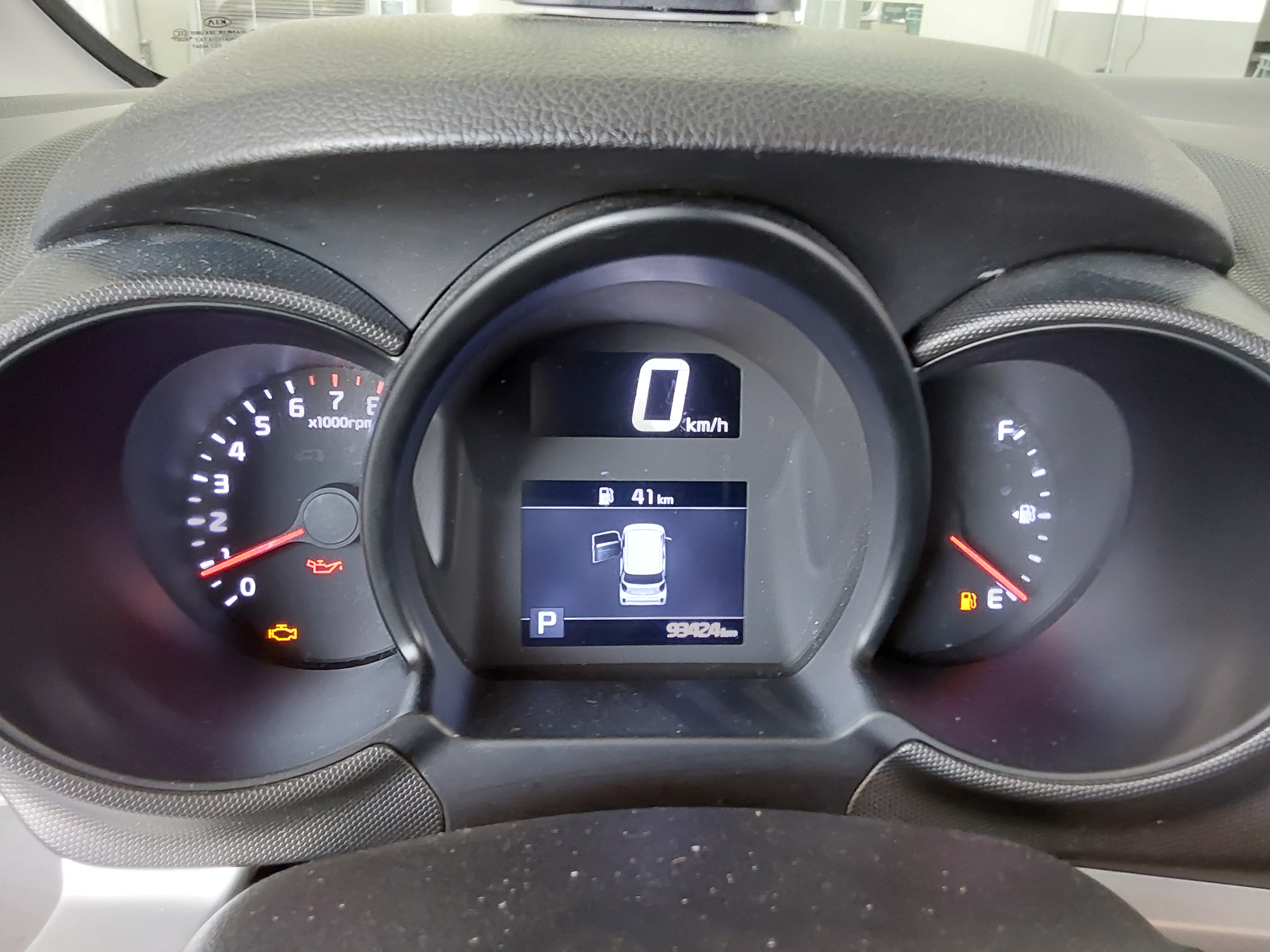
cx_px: 635
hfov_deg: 63.4
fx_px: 1027
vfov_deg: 49.7
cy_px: 476
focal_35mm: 28
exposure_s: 1/30
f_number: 1.9
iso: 320
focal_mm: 2.91
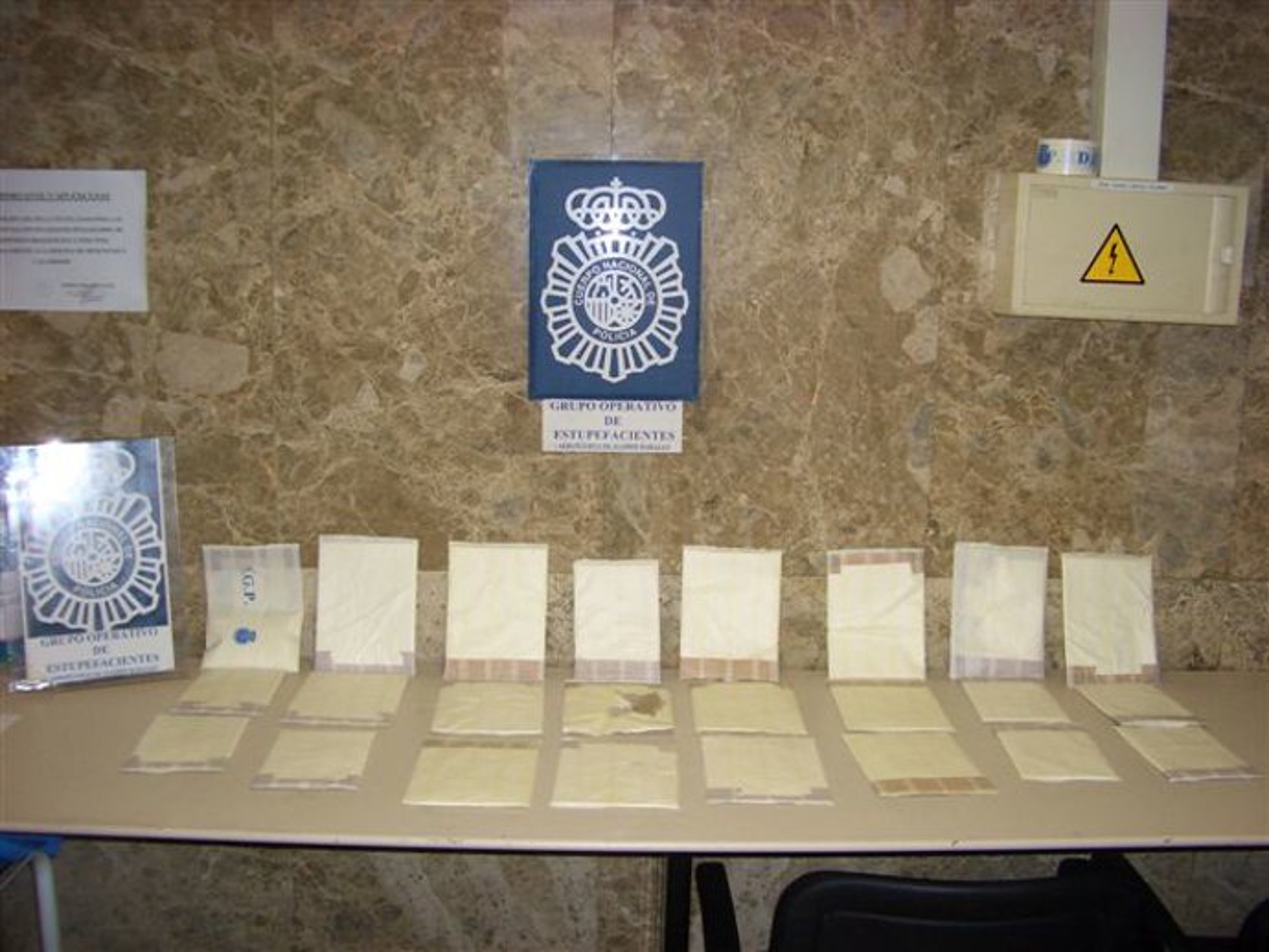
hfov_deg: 52.6
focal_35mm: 35
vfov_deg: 40.7
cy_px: 476
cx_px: 634
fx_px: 1284
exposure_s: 1/60
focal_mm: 5.8
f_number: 2.6
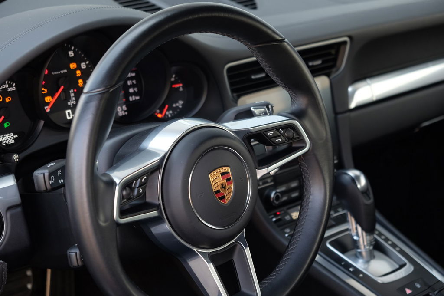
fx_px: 1023
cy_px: 148
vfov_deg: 16.4
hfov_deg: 24.5
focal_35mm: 83
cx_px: 222
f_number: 4
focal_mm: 55
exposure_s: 1/60
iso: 320
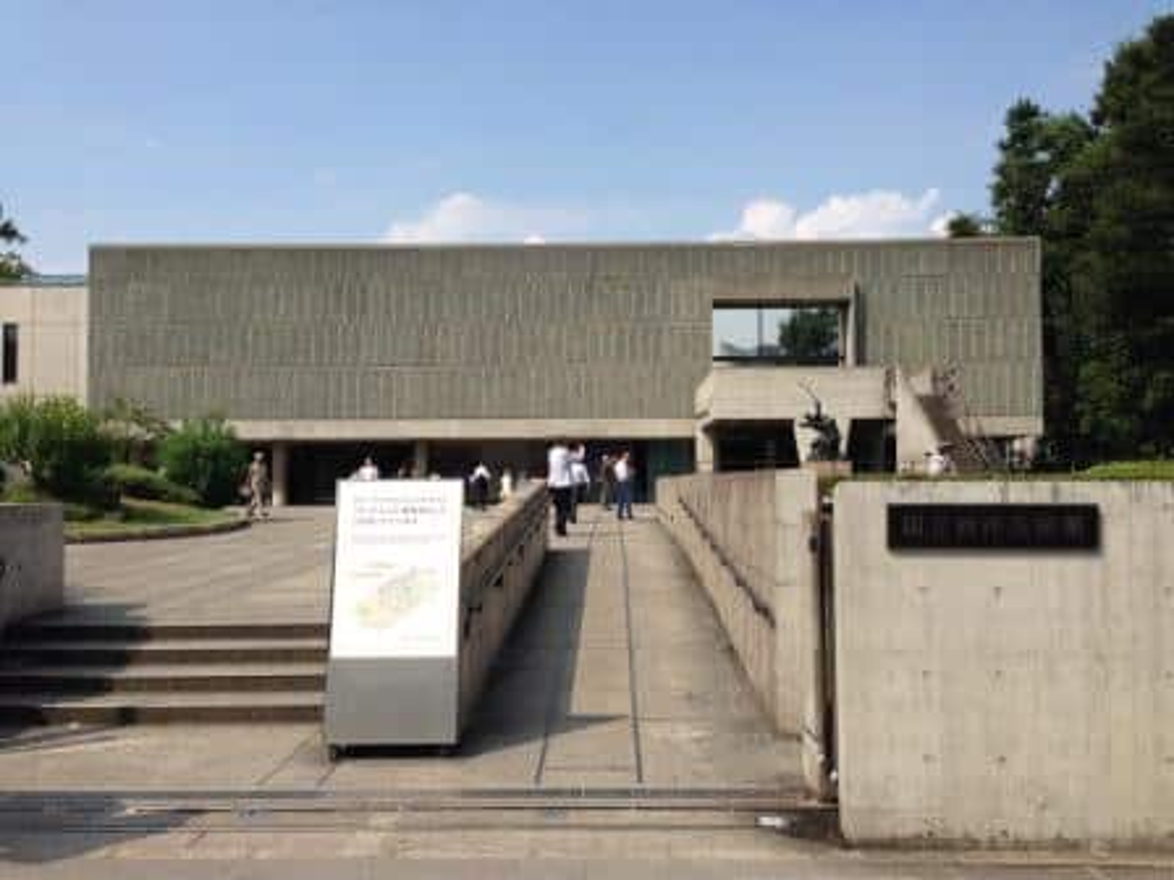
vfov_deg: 42.9
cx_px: 587
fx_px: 1119
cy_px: 440
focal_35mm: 33
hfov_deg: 55.4
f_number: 2.4
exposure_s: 1/1695
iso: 50
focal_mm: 4.12
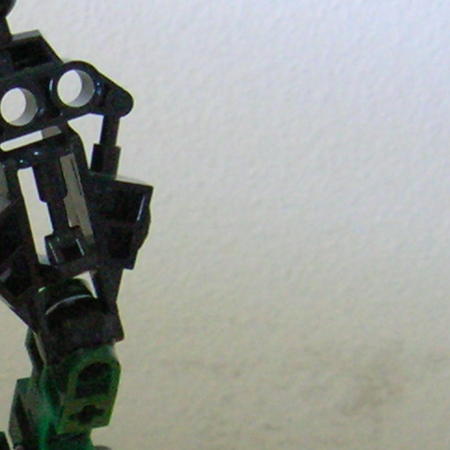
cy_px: 343
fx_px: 2088
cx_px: -172
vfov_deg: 12.3
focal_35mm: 142
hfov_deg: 11.9
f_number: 2.9
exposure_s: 1/2
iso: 200
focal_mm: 5.7
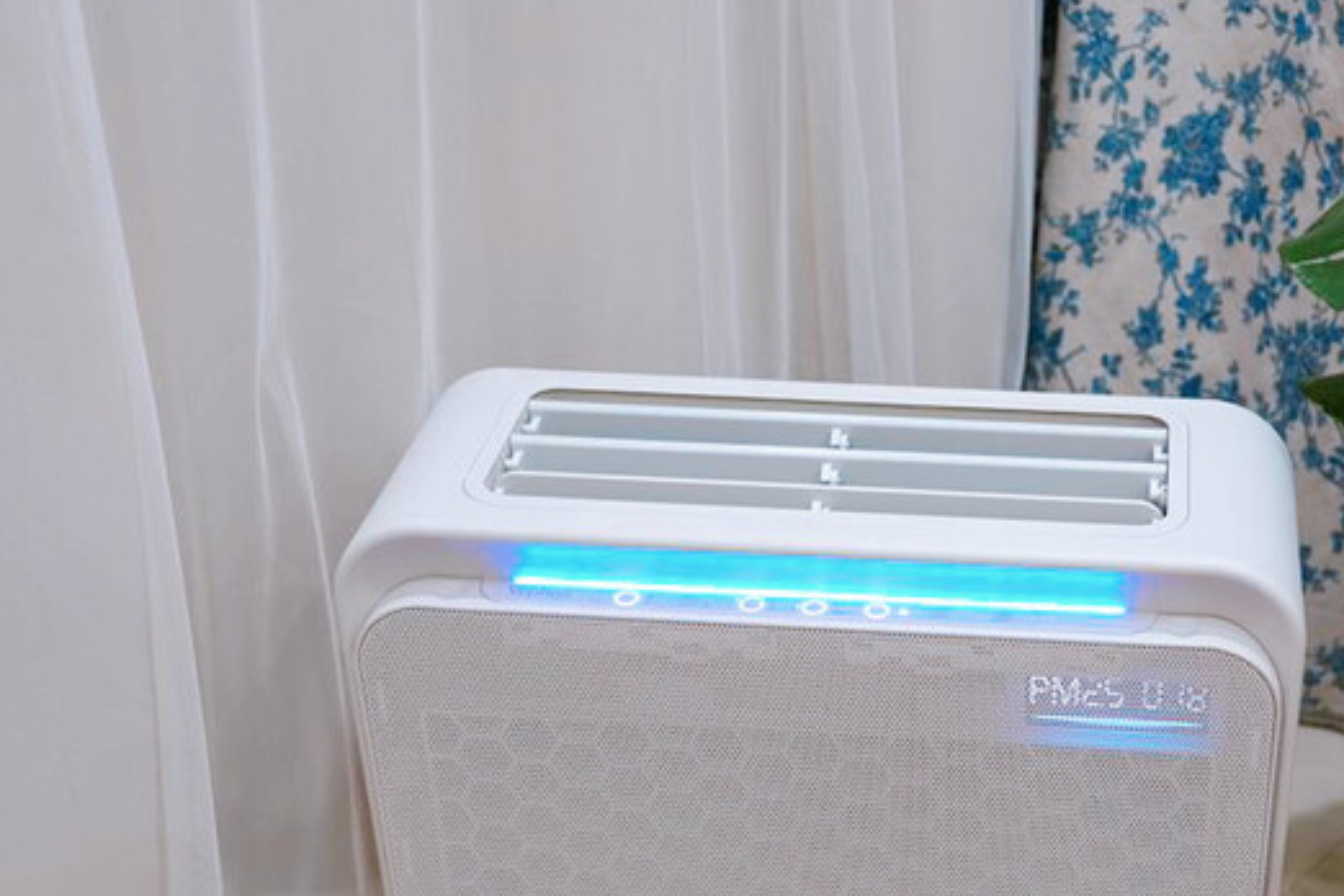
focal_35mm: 57
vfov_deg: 23.7
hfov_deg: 34.4
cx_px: 989
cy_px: 605
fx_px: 2128
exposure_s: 1/40
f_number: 4
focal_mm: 35
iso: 640
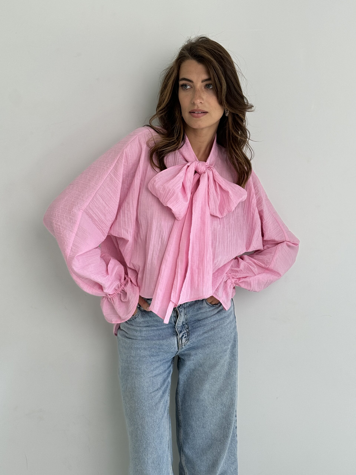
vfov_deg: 39.7
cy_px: 238
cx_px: 178
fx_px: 658
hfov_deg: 30.3
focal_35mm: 48
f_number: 1.78
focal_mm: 6.76
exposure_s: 1/162
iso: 64
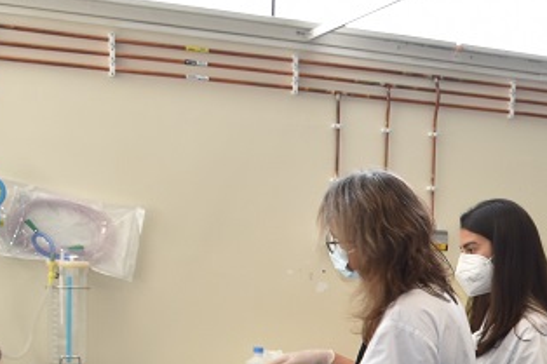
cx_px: 763
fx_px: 1306
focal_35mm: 86
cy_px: 458
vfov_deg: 15.2
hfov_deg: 20.9
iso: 450
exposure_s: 1/125
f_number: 5.6
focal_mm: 18
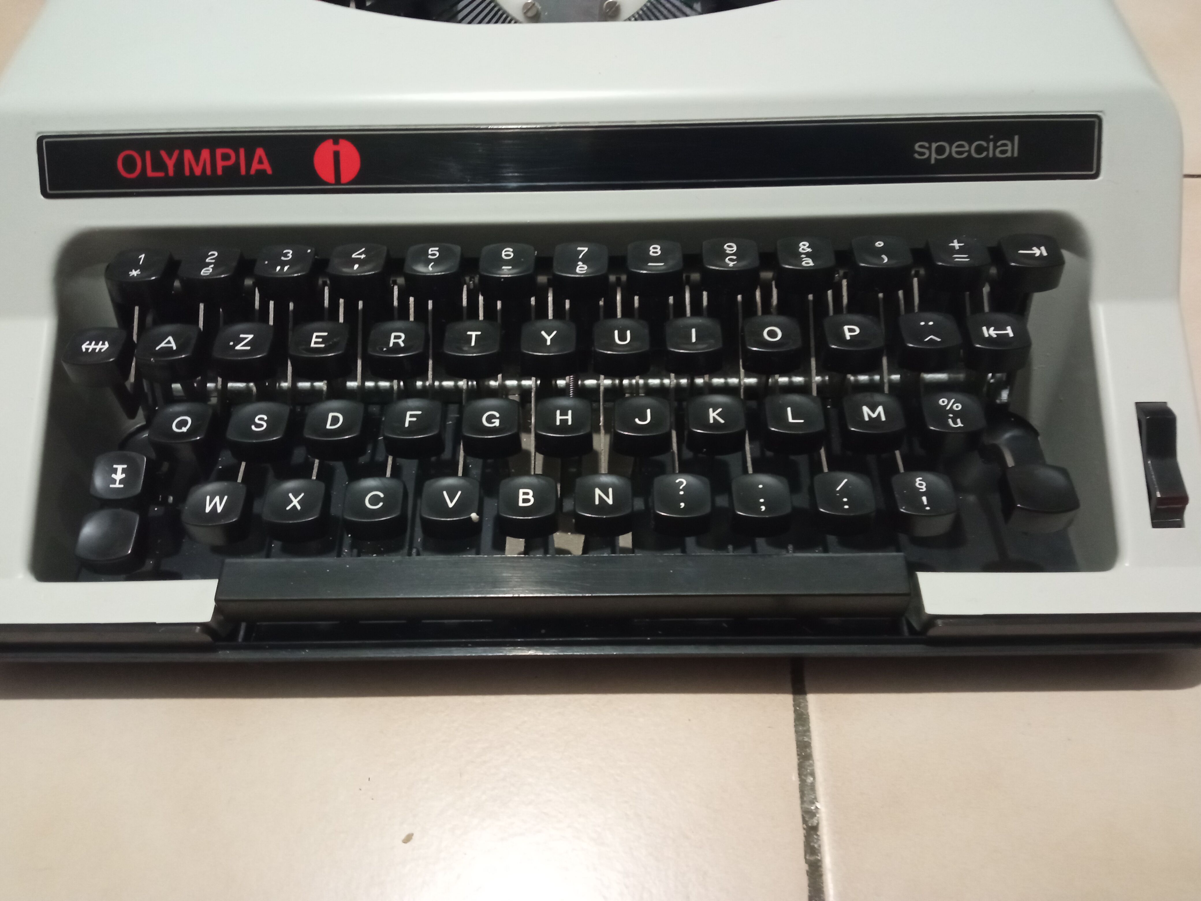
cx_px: 600
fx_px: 937
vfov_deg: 51.4
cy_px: 450
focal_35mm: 27
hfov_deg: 65.3
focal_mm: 3.79
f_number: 2.2
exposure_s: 1/16.7
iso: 1625
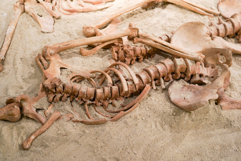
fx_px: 335
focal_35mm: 50
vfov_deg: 27.0
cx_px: 120
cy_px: 80
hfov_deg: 39.6
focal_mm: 50
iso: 500
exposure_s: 1/50
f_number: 3.2
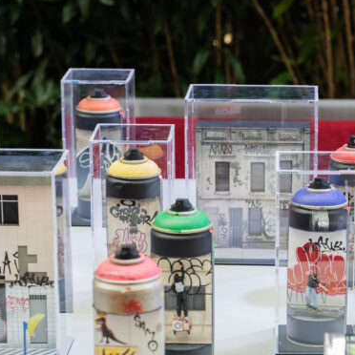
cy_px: 202
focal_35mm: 128
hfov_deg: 13.6
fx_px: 1485
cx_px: 293
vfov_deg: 13.6
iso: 1600
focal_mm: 49.1
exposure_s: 1/50
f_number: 4
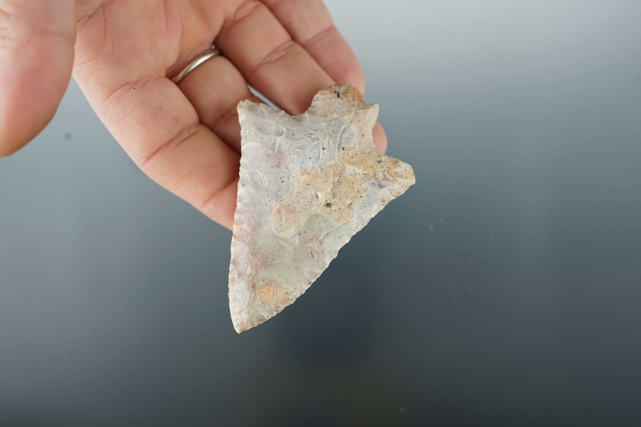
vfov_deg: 29.6
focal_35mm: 45
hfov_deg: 43.3
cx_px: 320
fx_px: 808
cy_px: 214
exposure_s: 1/125
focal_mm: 45.4
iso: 800
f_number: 7.1
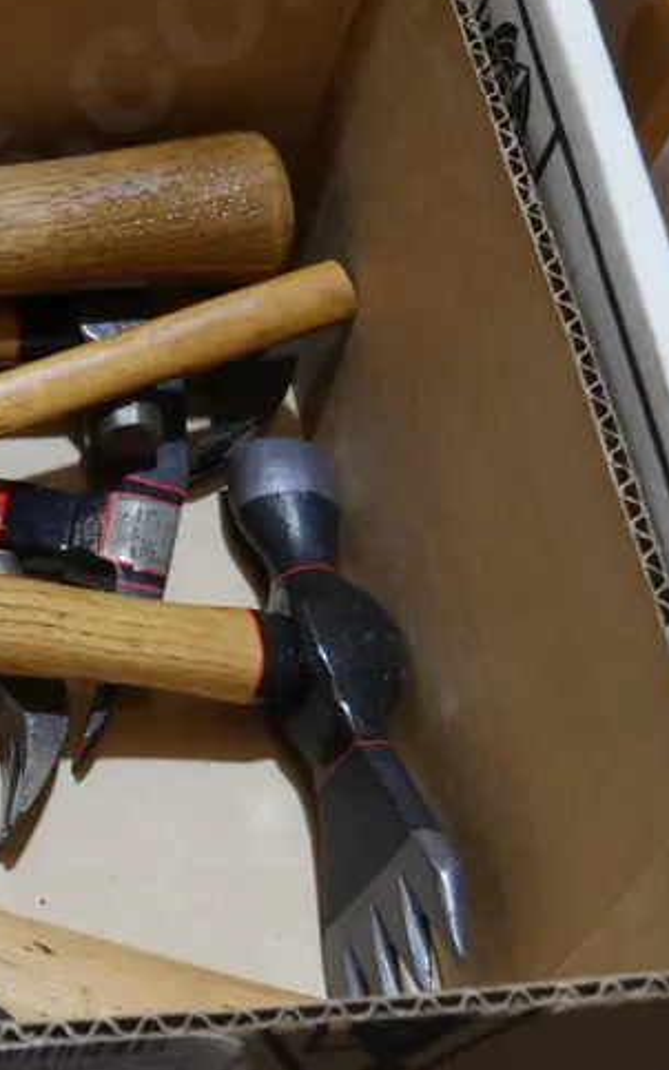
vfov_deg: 23.0
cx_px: -445
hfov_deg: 13.4
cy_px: 504
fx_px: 2625
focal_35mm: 90
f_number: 4.4
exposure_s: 1/60
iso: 250
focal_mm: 20
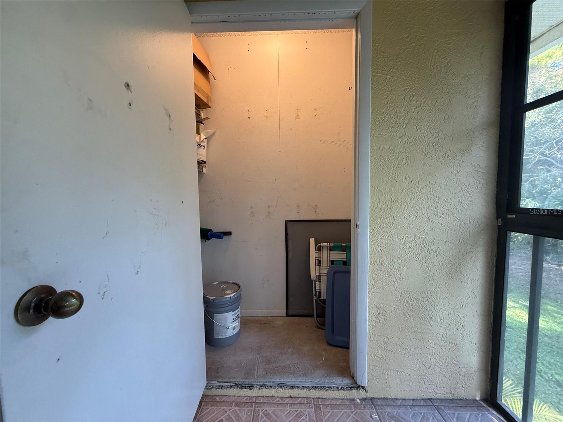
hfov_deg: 102.1
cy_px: 211
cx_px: 282
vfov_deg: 85.7
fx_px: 228
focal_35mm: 14
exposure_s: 1/120
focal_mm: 2.22
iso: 320
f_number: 2.2
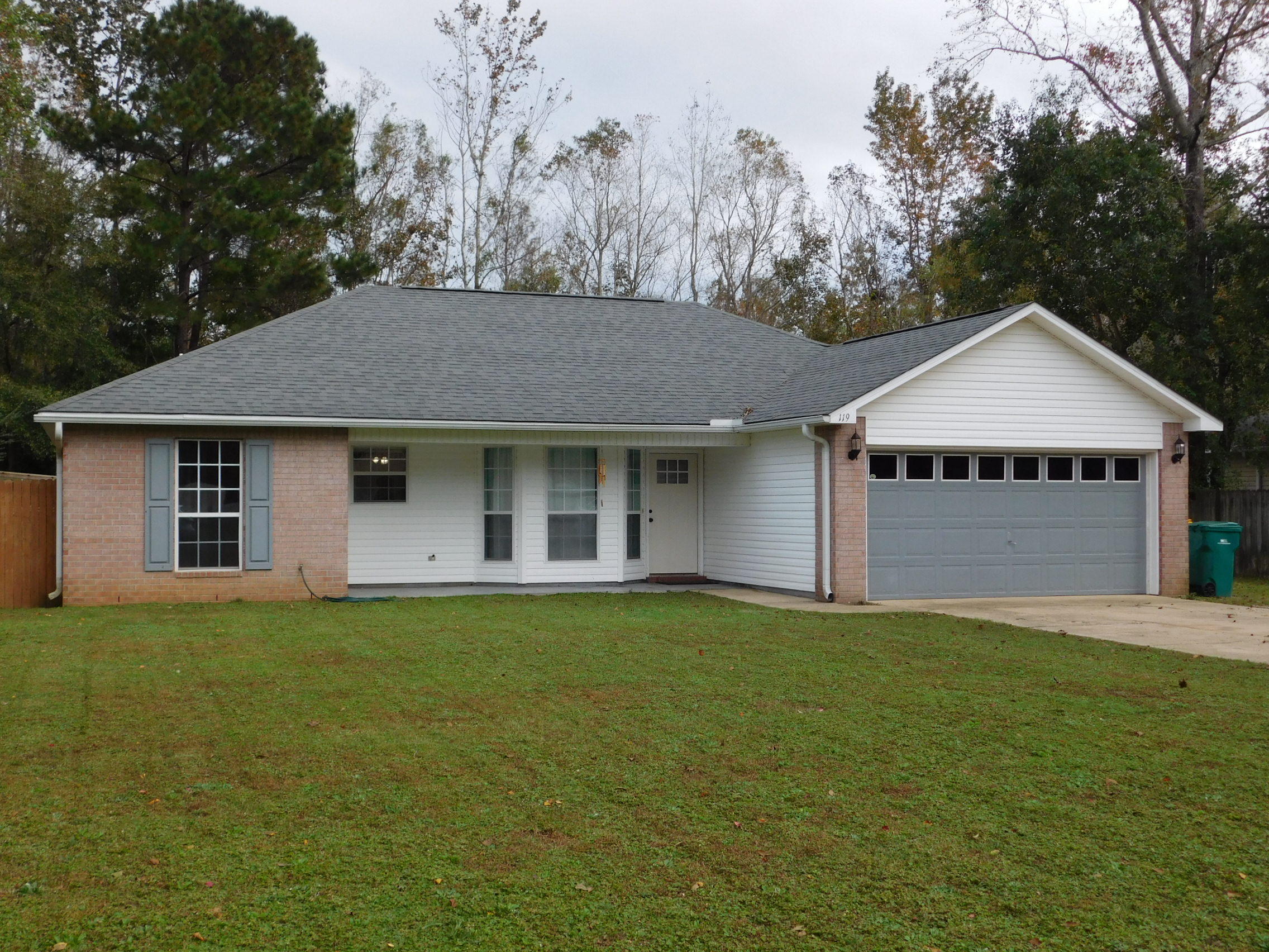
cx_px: 634
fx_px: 1466
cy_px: 476
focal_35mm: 40
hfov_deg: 46.8
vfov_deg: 36.0
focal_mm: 7.1
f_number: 3.6
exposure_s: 1/800
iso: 125
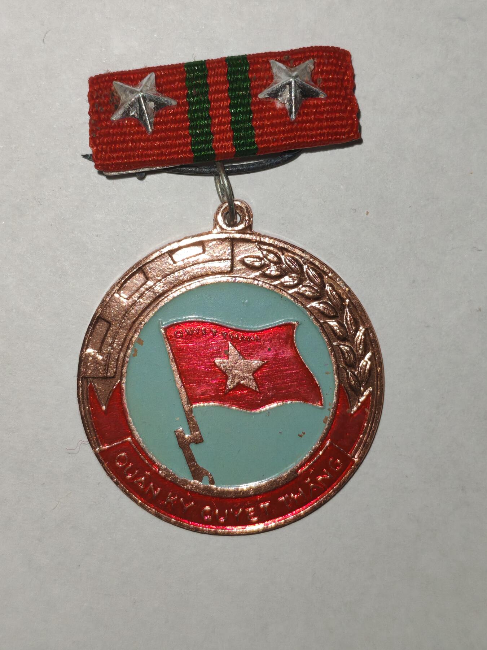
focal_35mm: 68
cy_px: 325
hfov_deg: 21.6
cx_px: 244
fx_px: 1276
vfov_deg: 28.6
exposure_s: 1/100
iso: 125
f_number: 1.95
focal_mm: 5.52
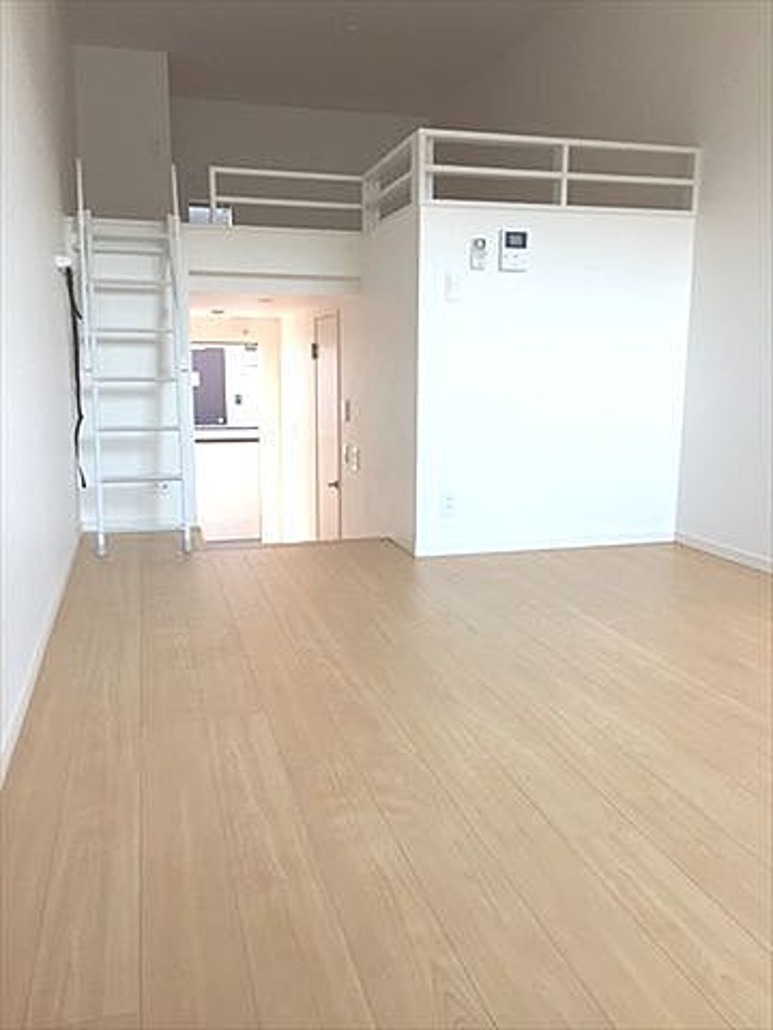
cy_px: 515
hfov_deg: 48.2
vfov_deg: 61.7
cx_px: 386
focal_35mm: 29
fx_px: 863
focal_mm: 4.15
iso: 80
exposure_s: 1/30
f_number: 2.2
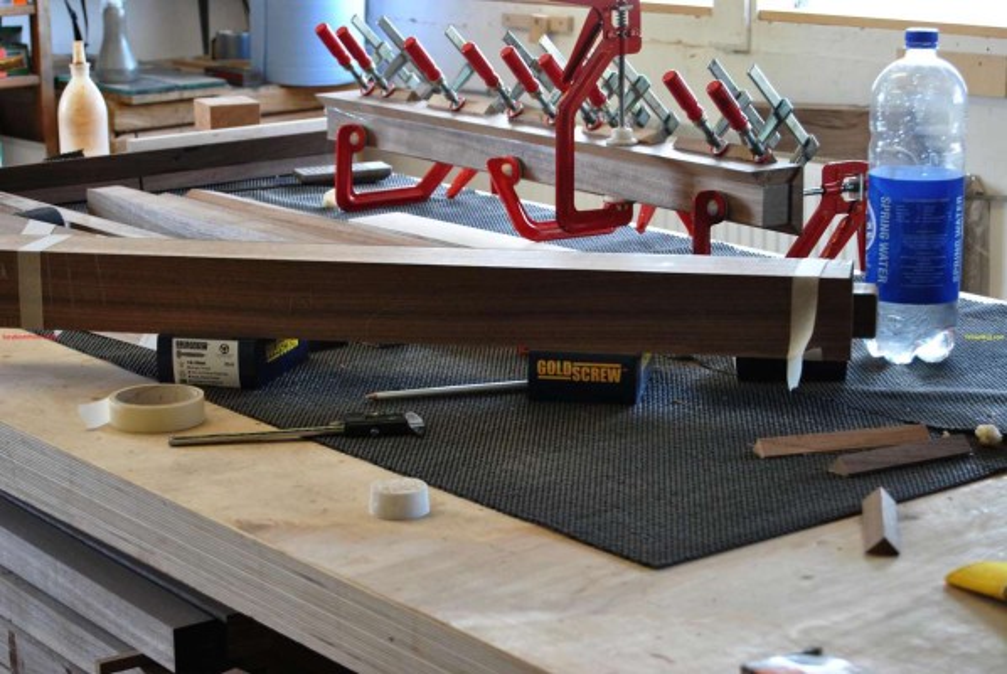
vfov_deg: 16.6
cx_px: 504
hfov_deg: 24.6
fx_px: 2310
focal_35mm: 82
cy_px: 337
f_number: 5.6
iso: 400
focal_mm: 55
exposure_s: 1/40
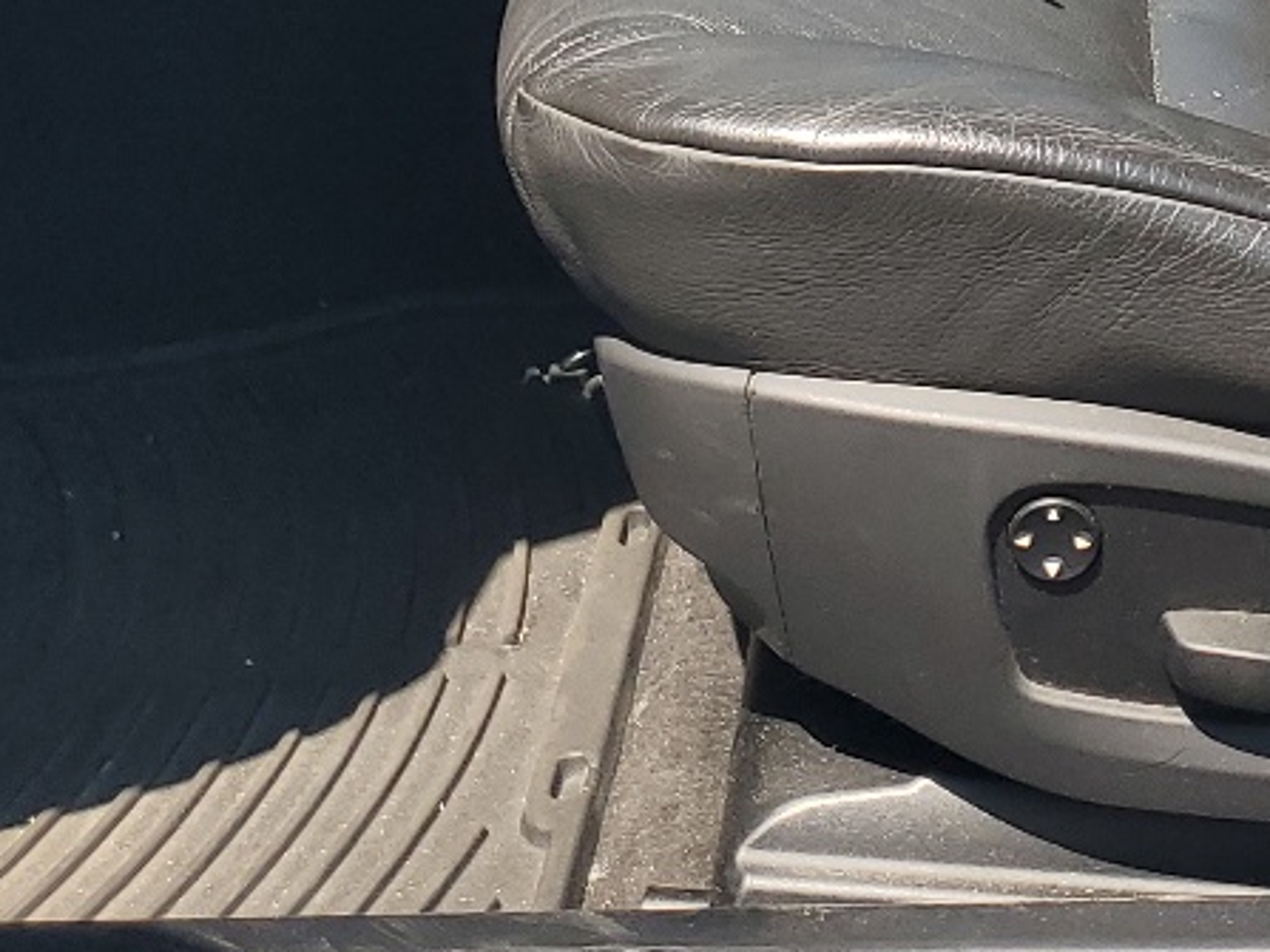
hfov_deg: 20.9
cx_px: 926
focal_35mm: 93
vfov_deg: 14.2
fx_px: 3411
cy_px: -719
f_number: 1.5
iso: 50
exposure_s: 1/1250
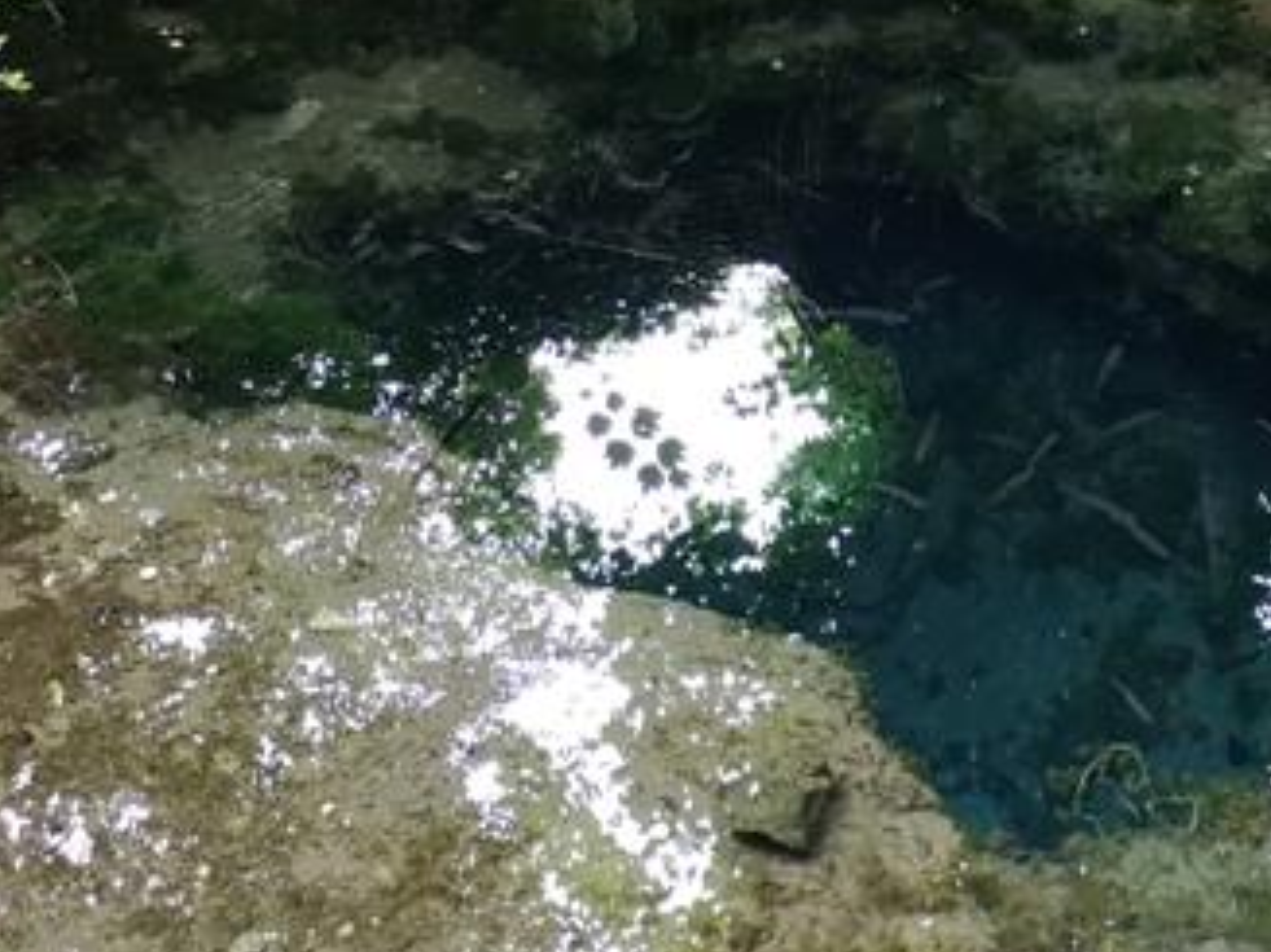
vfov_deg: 21.4
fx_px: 2422
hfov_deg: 29.3
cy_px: -31
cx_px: 789
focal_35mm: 66
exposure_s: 1/100
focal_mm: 3.95
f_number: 1.8
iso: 800
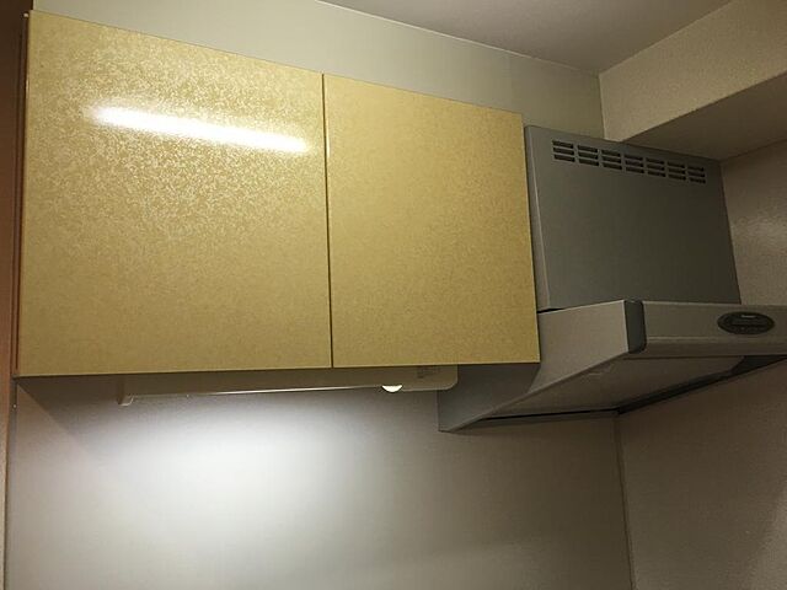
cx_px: 394
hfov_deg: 61.7
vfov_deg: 48.2
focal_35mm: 29
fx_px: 659
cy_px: 295
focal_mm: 4.15
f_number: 2.2
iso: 40
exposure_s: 1/30
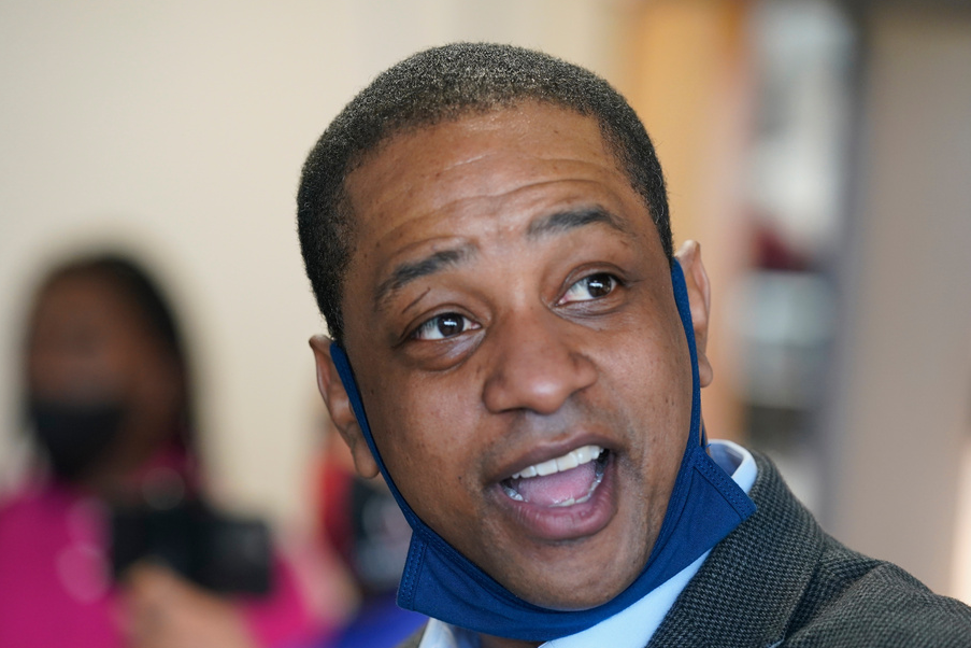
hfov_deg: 12.8
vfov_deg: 8.5
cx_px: 463
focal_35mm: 161
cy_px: 360
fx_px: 4342
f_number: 3.5
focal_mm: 142
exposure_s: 1/250
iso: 1600
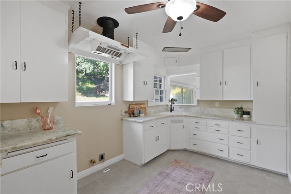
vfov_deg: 73.8
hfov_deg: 96.7
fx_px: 129
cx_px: 146
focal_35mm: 16
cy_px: 97
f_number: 4
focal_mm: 16
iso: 640
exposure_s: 1/15
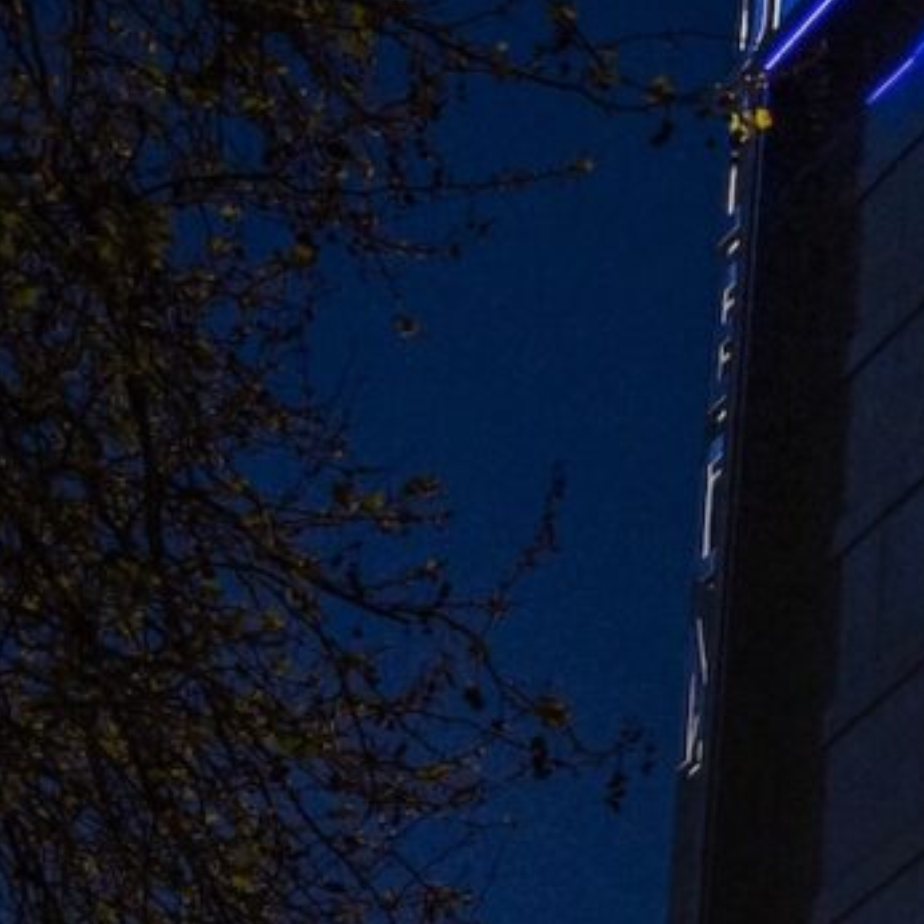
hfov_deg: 10.2
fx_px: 4560
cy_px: 1200
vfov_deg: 11.3
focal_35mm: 151
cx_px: 2158
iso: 1600
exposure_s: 1/125
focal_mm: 24
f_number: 7.1
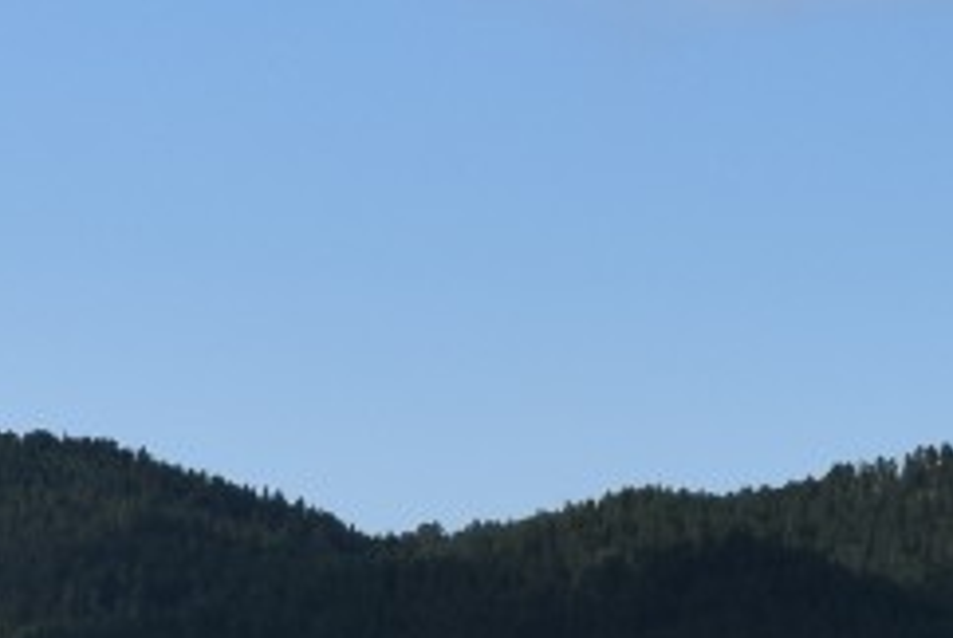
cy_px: 256
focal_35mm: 284
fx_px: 7527
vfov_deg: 4.9
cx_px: -413
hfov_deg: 7.1
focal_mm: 34
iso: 320
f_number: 11
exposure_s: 1/500
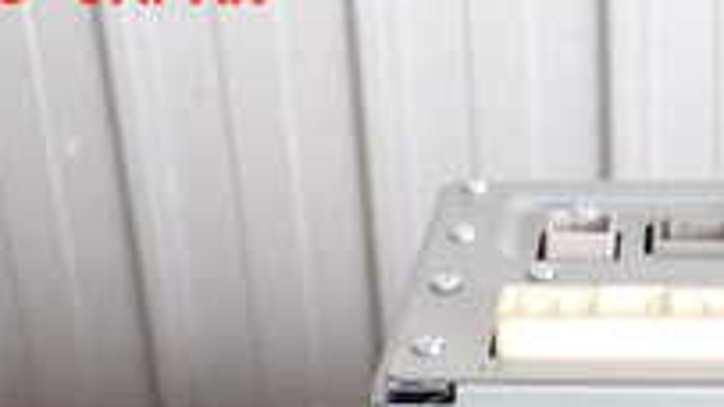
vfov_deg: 9.9
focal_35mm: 116
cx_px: 688
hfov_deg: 18.1
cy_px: 739
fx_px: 2226
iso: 100
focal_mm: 6.37
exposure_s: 1/100
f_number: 2.5
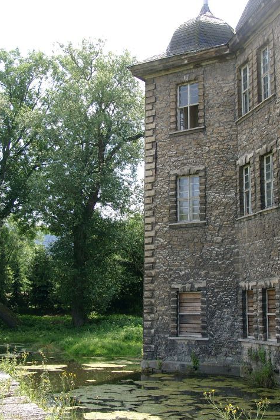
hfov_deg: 27.5
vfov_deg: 40.4
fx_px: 572
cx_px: 156
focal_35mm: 49
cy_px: 206
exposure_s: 1/214
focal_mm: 8.82
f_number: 4
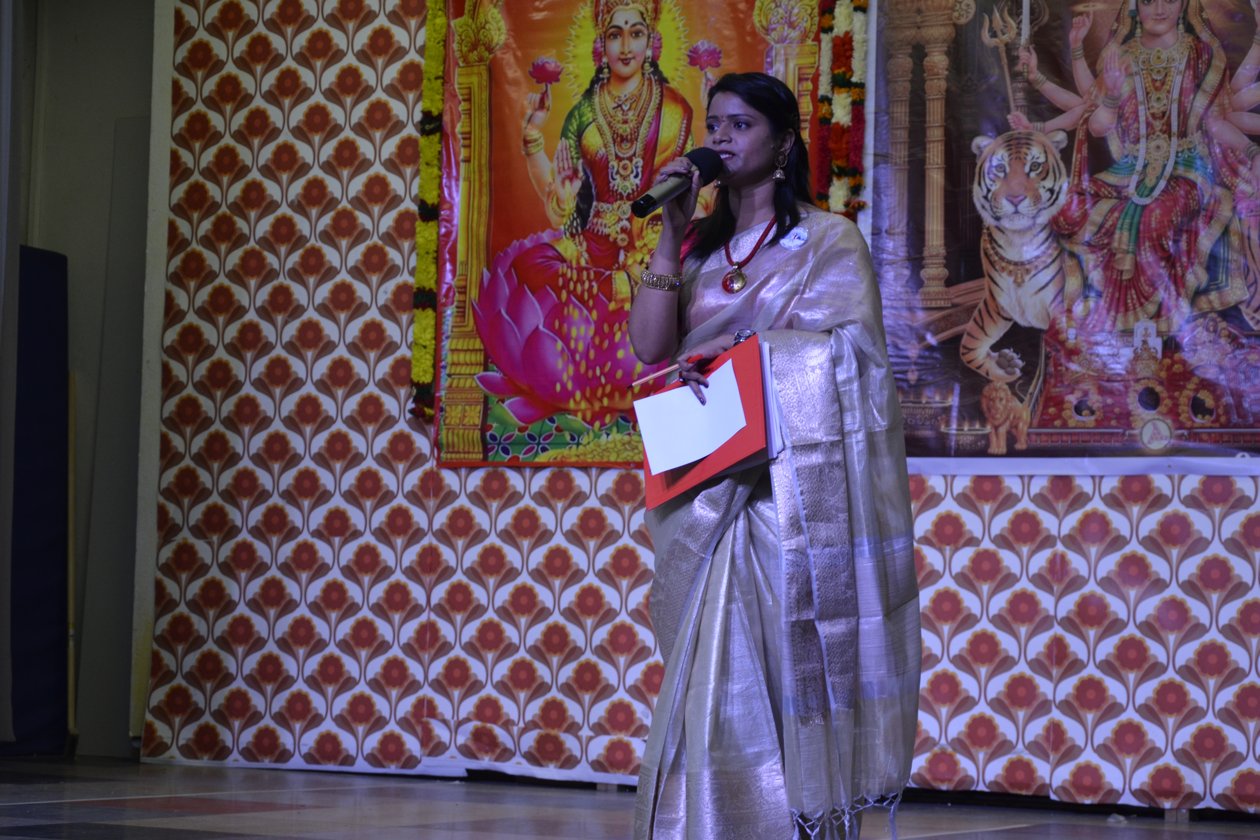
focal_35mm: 94
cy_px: 422
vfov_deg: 14.6
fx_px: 3290
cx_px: 627
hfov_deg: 21.7
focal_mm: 62
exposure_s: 1/160
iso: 800
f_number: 5.3
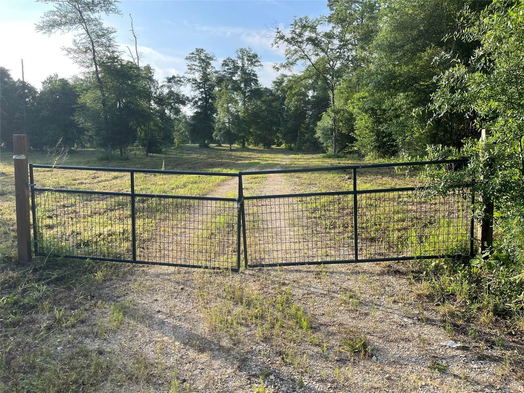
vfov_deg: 53.1
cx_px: 262
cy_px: 196
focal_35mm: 26
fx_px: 394
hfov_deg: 67.3
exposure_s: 1/969
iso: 32
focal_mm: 5.1
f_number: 1.6
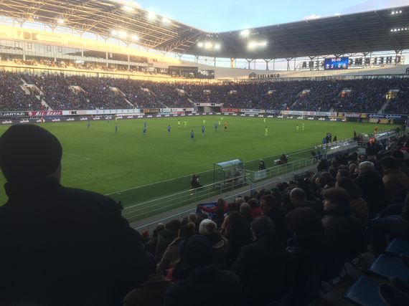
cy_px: 153
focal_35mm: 29
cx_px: 204
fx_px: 343
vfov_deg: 48.2
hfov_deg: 61.7
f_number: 2.2
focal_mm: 4.15
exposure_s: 1/129
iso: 32
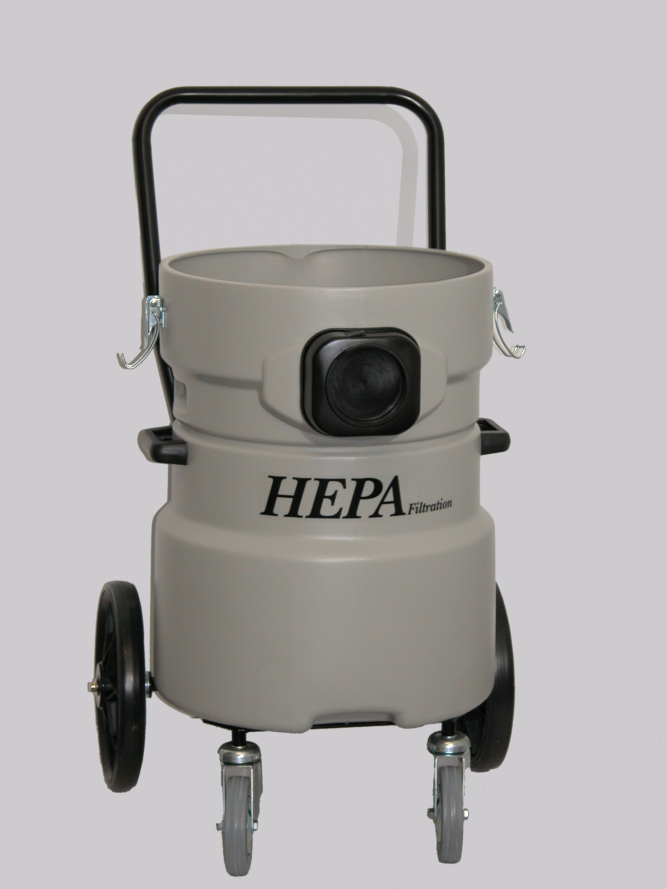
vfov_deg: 17.3
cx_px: 334
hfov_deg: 13.0
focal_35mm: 114
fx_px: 2929
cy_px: 444
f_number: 3.7
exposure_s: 1/125
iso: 200
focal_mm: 29.5
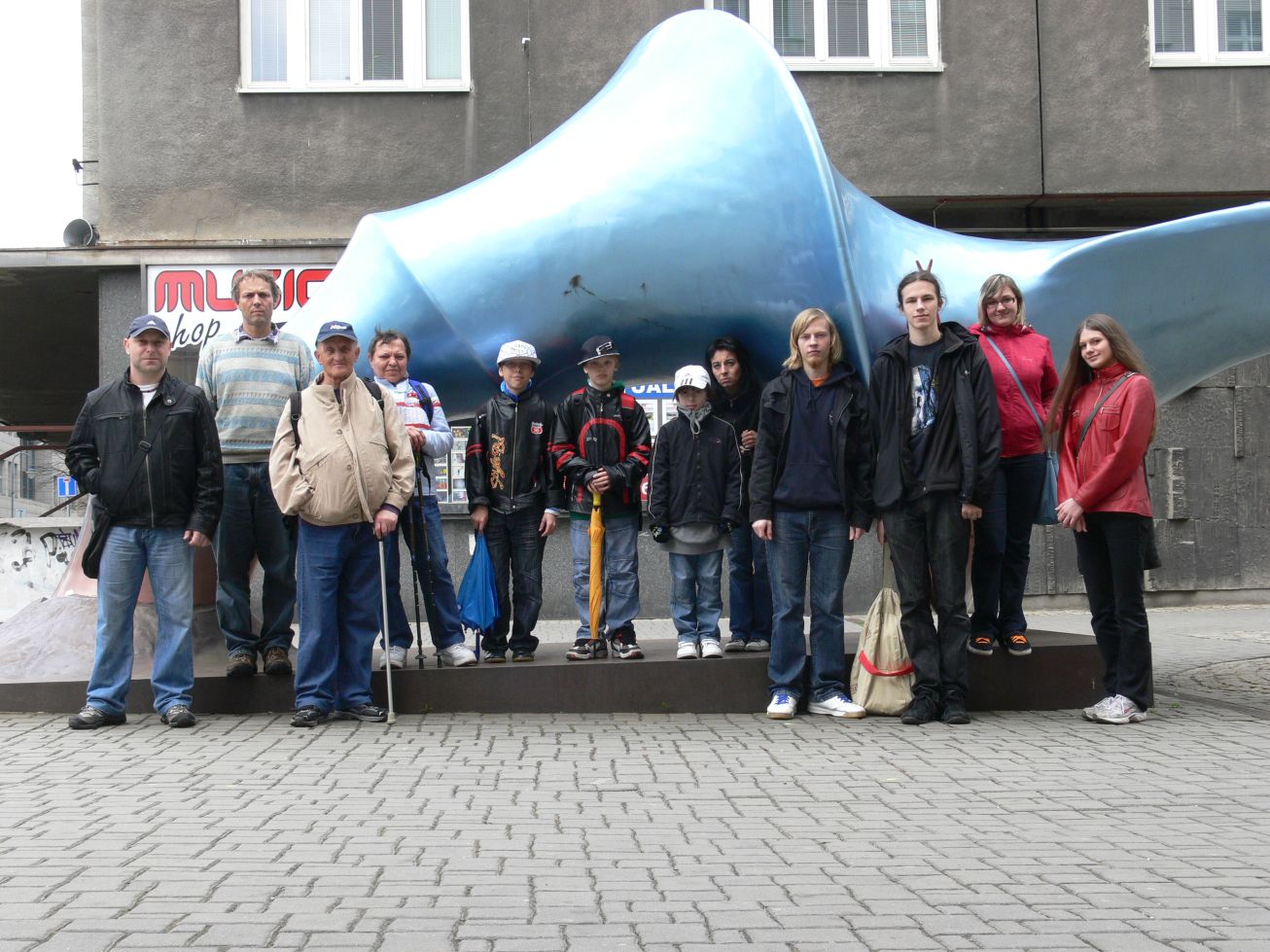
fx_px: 1797
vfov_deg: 29.7
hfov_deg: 38.9
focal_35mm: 49
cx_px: 635
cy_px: 476
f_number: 5
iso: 100
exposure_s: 1/125
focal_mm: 10.3
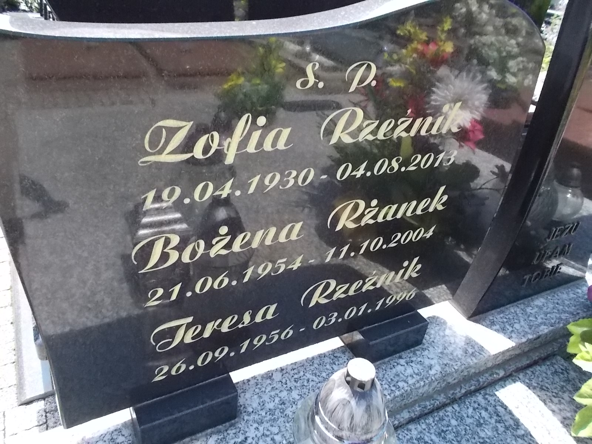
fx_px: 445
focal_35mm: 26
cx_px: 296
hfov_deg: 67.3
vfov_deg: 53.1
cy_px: 222
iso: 400
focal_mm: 4.6
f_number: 8
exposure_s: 1/160
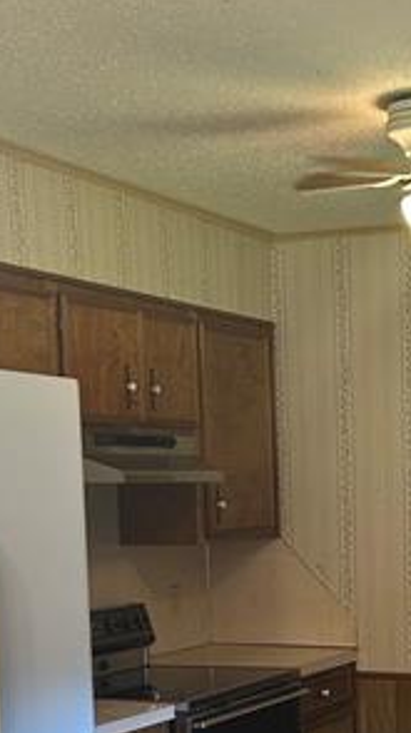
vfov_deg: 27.6
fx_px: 1436
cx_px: 416
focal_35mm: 74
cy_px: 648
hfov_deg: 16.0
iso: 100
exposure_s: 1/60
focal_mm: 5.7
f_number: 1.5
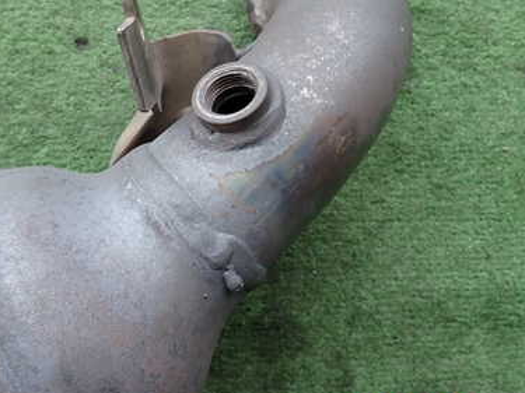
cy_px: 113
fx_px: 606
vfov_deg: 35.4
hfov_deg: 46.8
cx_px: 251
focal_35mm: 40
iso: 100
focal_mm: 4.5
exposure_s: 1/160
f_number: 2.8
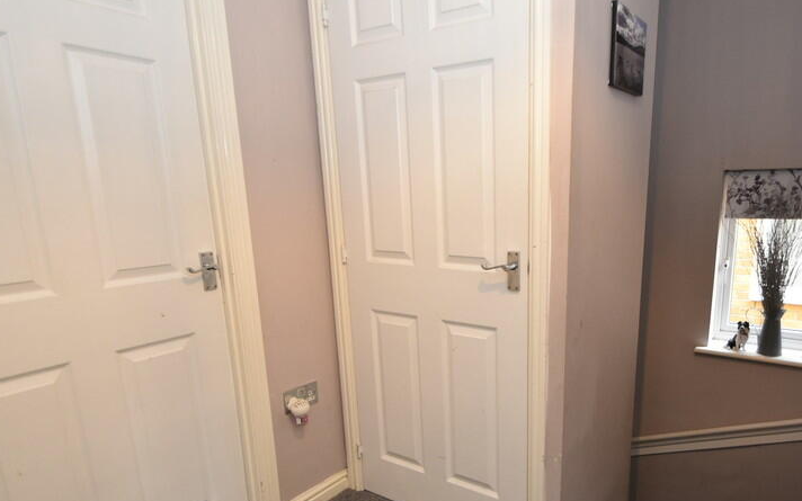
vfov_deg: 54.7
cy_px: 299
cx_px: 496
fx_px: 481
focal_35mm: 22
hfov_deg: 78.4
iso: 1250
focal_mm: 10
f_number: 3.5
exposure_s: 1/60
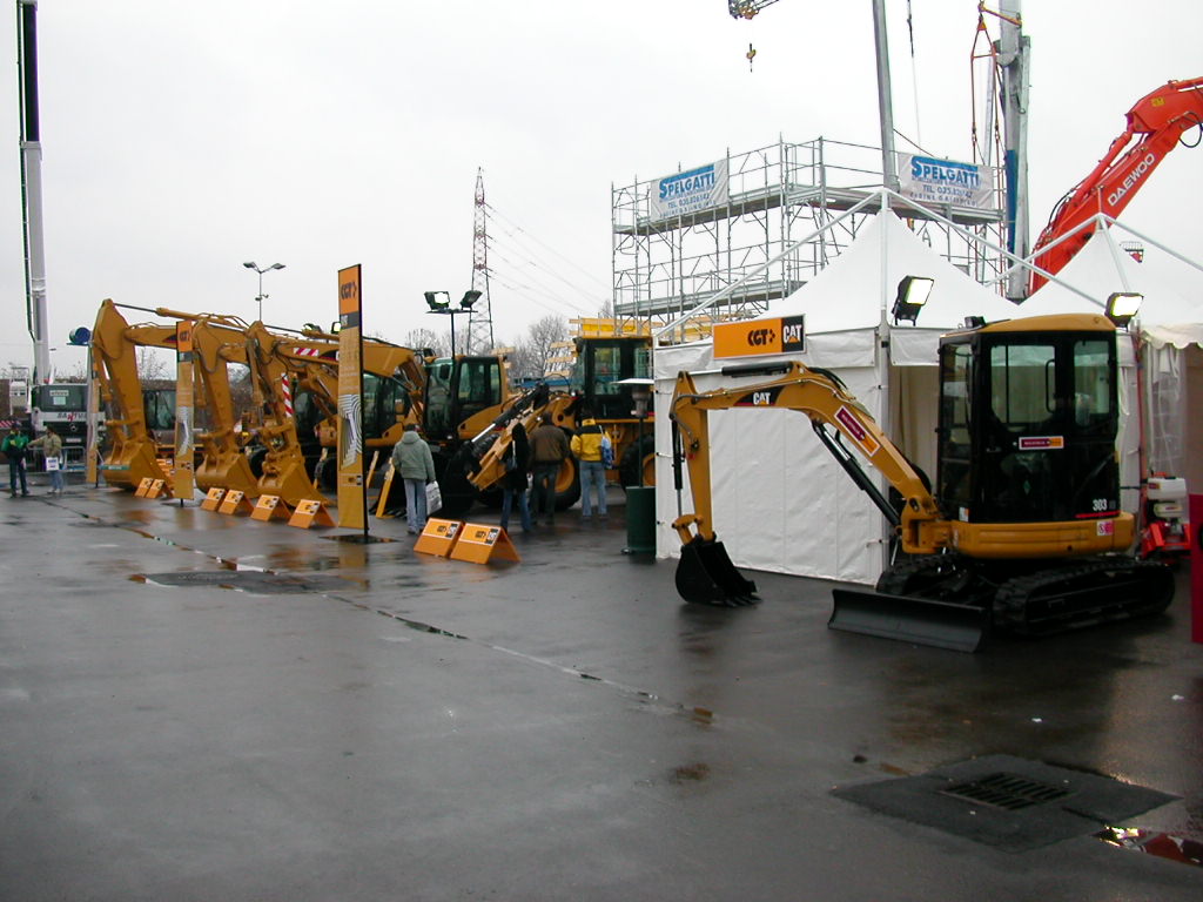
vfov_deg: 38.7
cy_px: 451
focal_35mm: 37
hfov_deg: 50.1
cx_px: 602
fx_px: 1286
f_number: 2.7
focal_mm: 5.6
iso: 100
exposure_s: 1/348
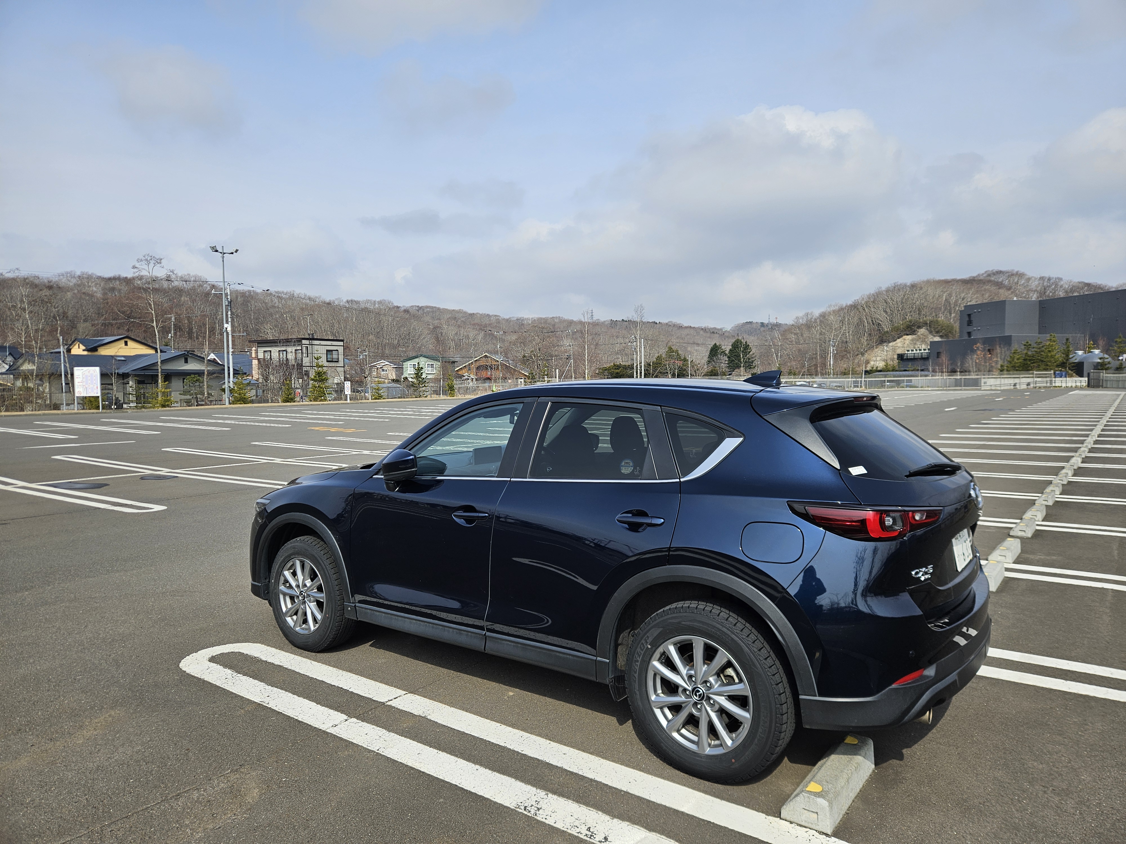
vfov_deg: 58.9
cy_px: 422
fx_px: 748
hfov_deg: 73.9
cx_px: 563
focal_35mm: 23
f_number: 1.8
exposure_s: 1/2240
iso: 25
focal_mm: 5.4
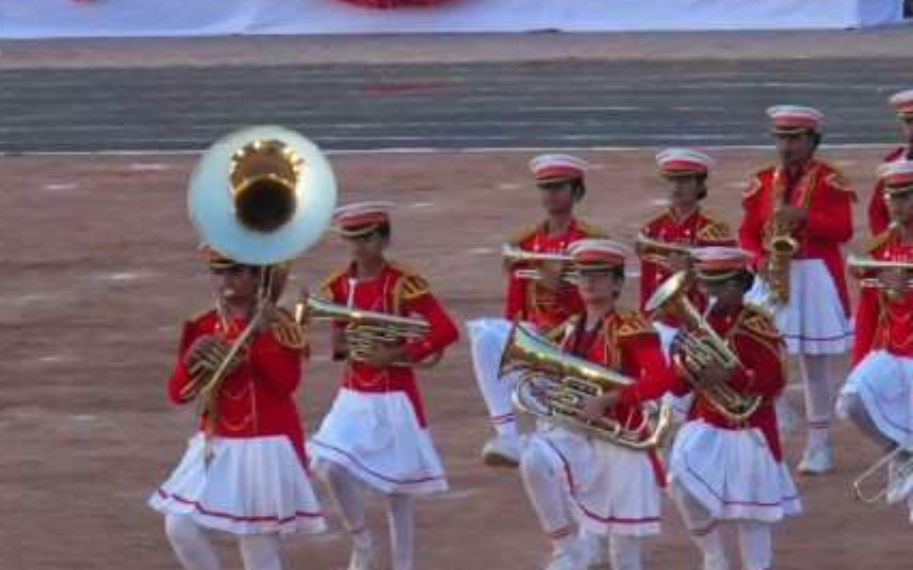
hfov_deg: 5.1
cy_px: -6
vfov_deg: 3.2
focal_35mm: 407
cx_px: 1655
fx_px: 10124
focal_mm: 70
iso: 2500
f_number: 5.6
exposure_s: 1/200
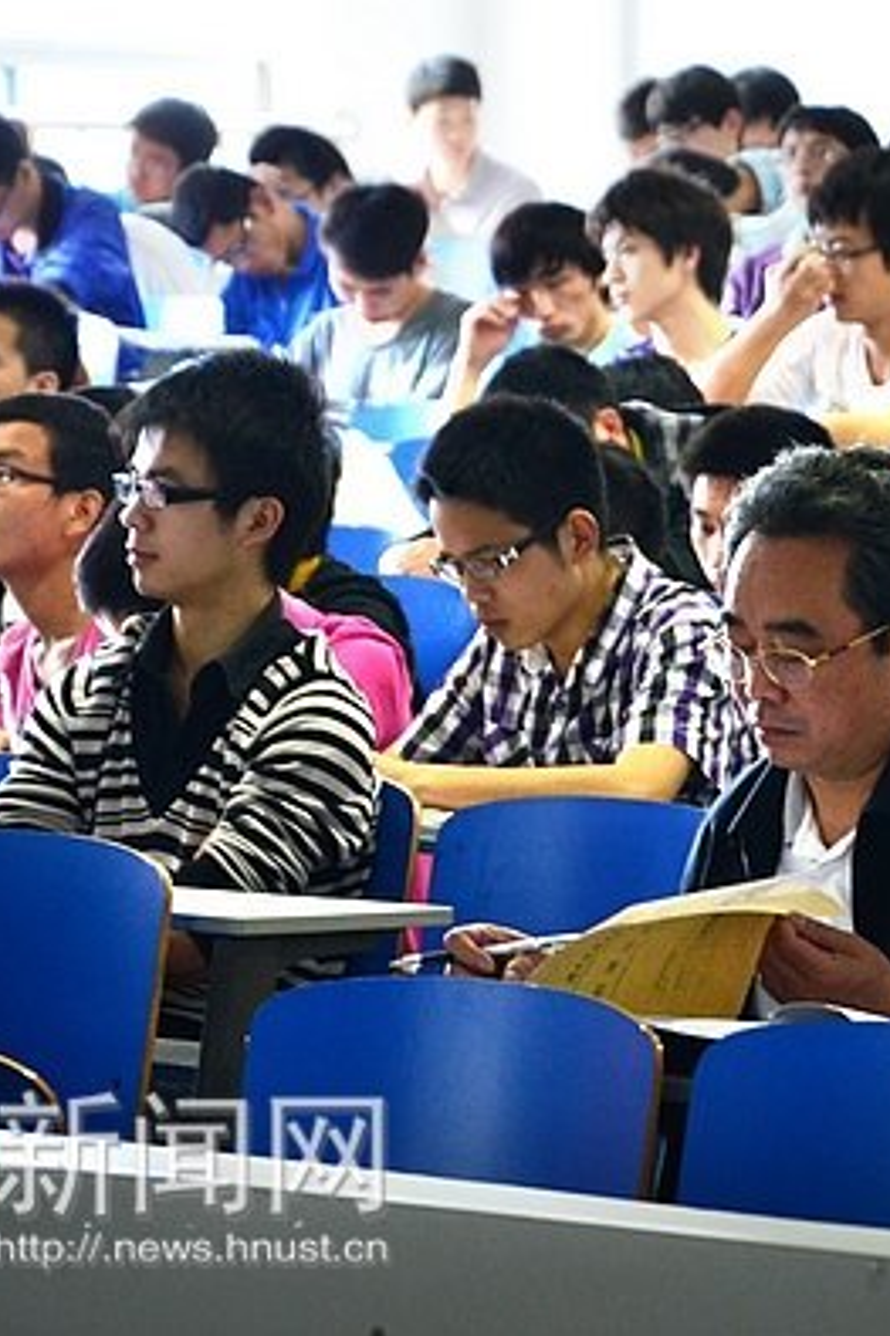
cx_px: 700
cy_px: 668
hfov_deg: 5.7
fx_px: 8861
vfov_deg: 8.6
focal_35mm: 239
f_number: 5.6
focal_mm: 105
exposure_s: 1/40
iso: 1250
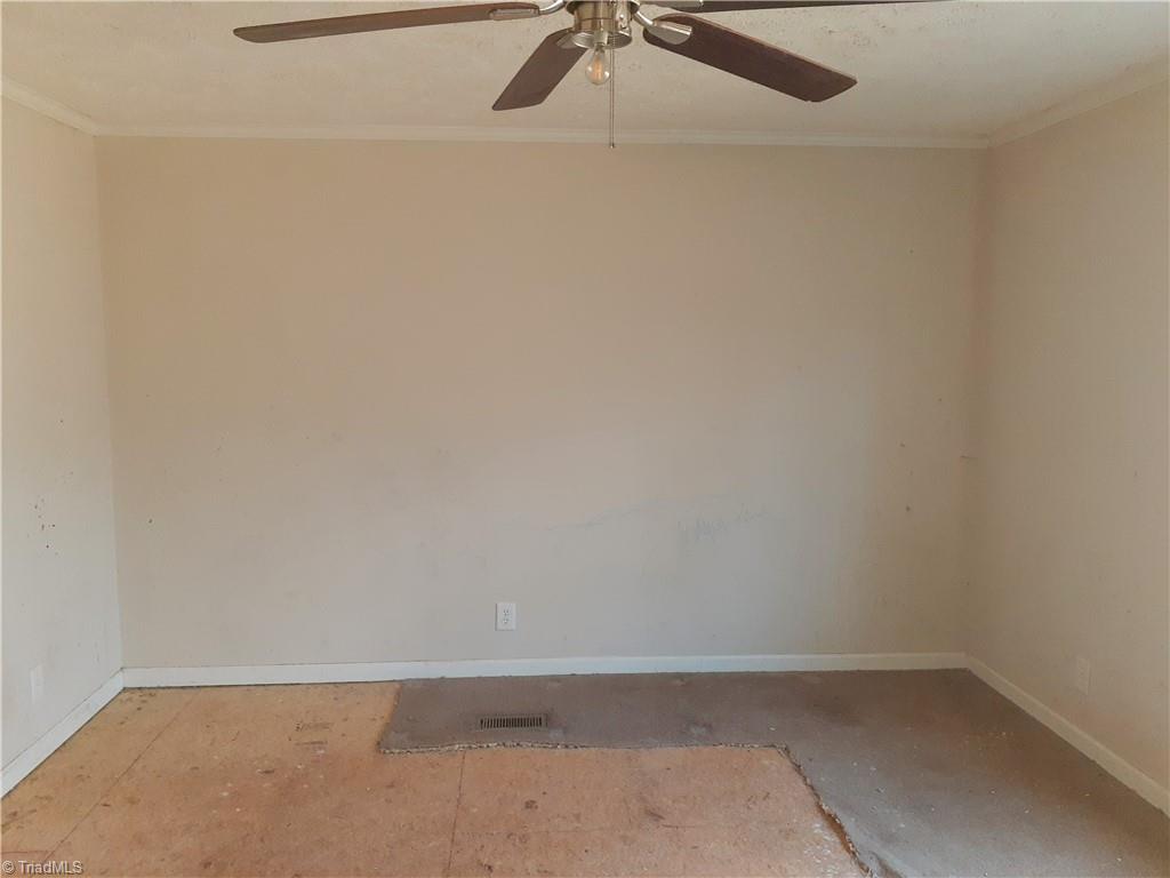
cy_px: 439
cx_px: 585
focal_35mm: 27
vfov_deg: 51.4
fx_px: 913
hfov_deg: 65.3
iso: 250
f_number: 1.9
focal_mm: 3.6
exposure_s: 1/50
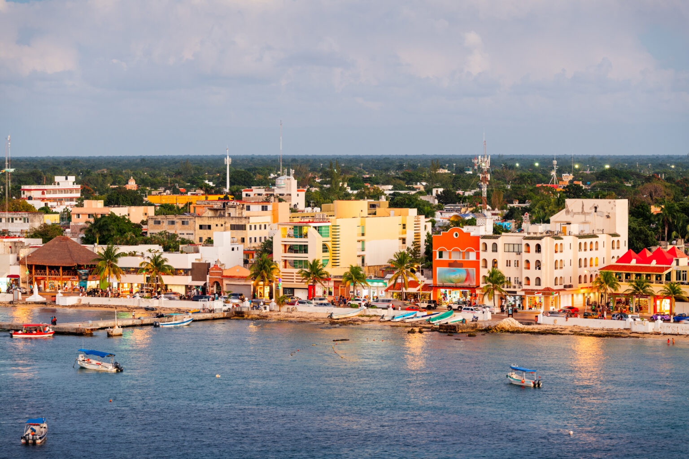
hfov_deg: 15.2
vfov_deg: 10.2
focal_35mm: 135
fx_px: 2584
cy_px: 230
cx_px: 344
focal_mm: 135
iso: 200
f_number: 7.1
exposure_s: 1/5
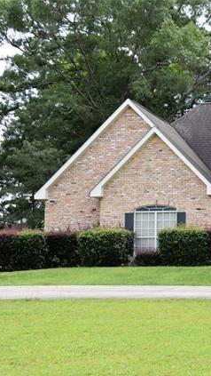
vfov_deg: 27.9
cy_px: 188
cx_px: 270
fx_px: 756
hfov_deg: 15.2
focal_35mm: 76
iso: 400
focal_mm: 32
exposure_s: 1/250
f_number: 8
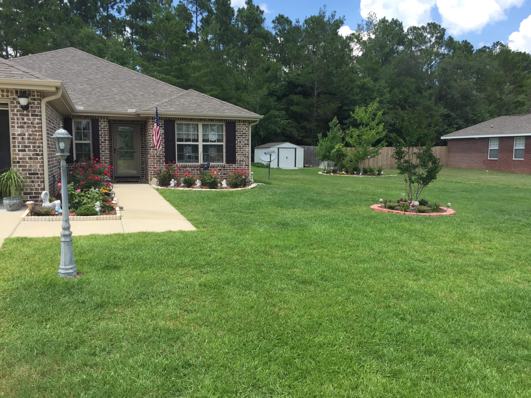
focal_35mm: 29
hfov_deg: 61.7
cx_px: 266
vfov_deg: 48.2
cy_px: 199
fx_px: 445
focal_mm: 4.15
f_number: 2.2
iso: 32
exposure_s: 1/964
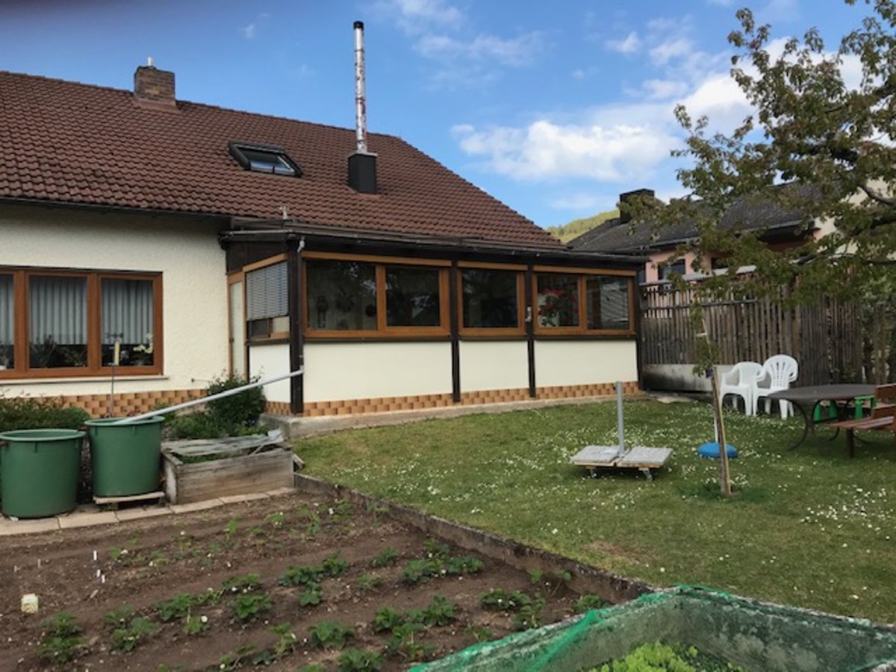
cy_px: 336
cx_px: 448
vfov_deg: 49.7
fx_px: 725
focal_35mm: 28
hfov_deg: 63.4
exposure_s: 1/1212
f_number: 1.8
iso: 20
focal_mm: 3.99
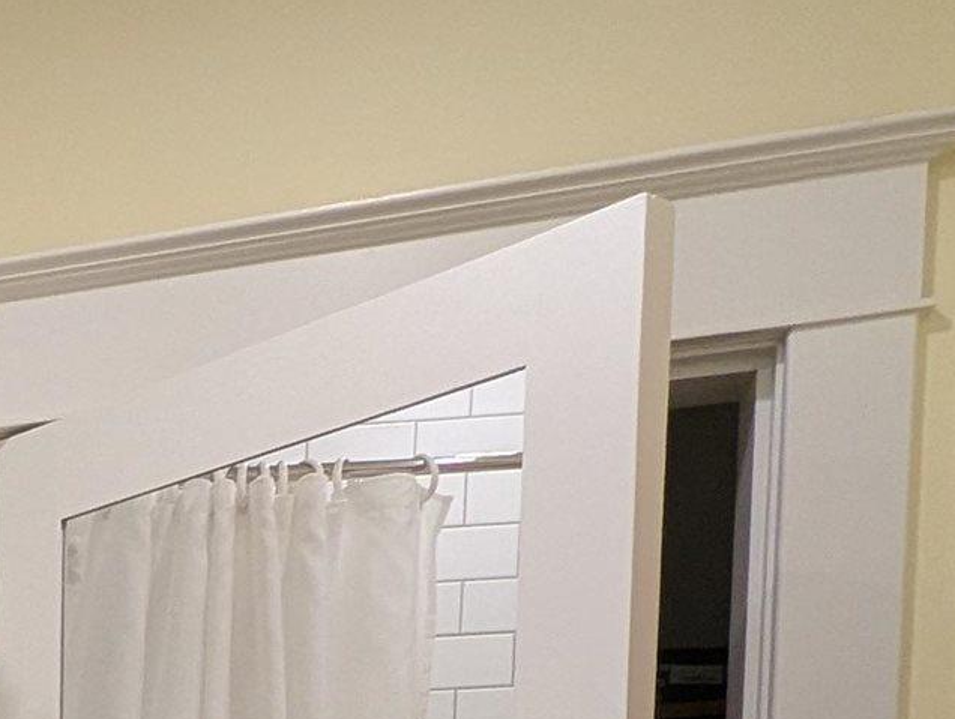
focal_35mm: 77
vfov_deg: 16.1
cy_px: 1316
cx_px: -556
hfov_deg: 20.7
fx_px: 2128
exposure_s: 1/24
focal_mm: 2.35
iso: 63
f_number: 2.2
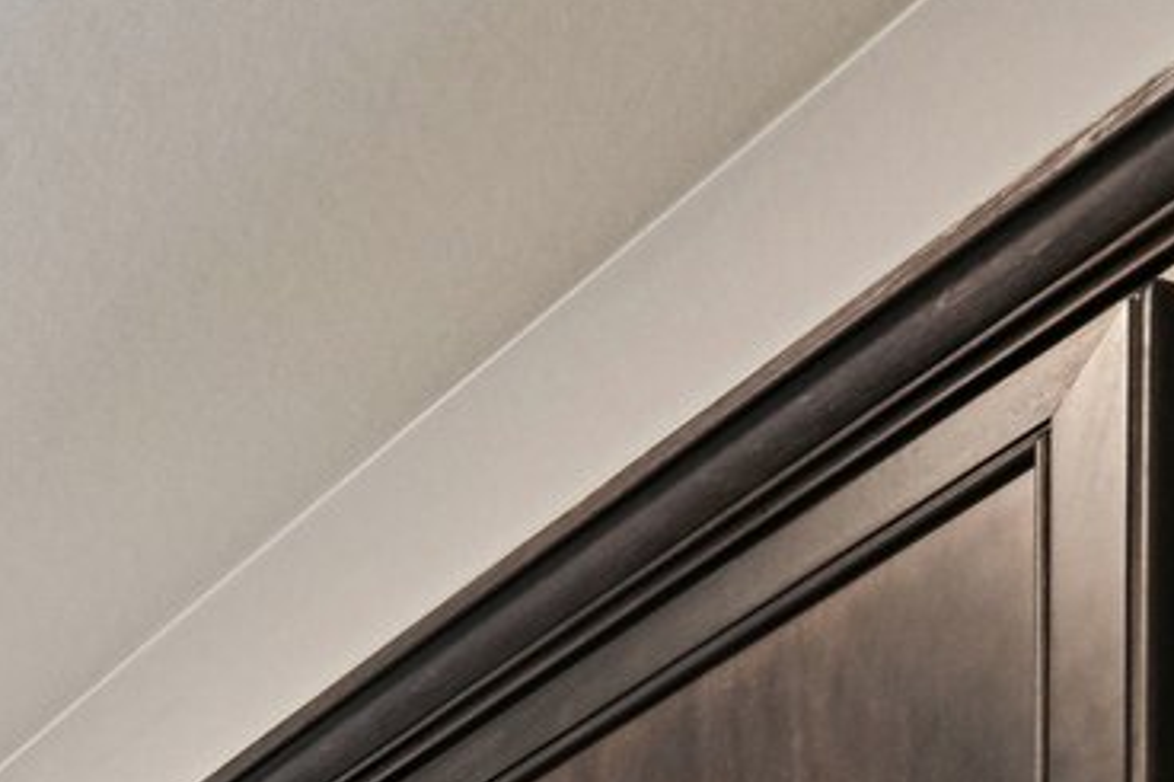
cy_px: 2159
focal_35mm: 78
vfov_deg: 11.9
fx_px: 2542
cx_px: -1723
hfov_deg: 14.6
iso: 400
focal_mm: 14
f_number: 11
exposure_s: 1/10
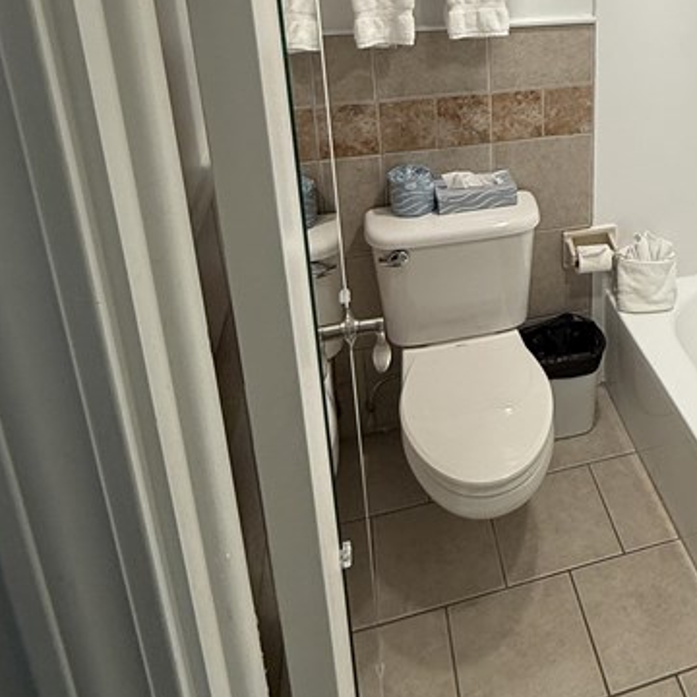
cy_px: 89
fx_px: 752
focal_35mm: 33
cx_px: 587
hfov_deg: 46.3
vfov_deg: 45.7
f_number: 2.2
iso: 160
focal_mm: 2.22
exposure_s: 1/120
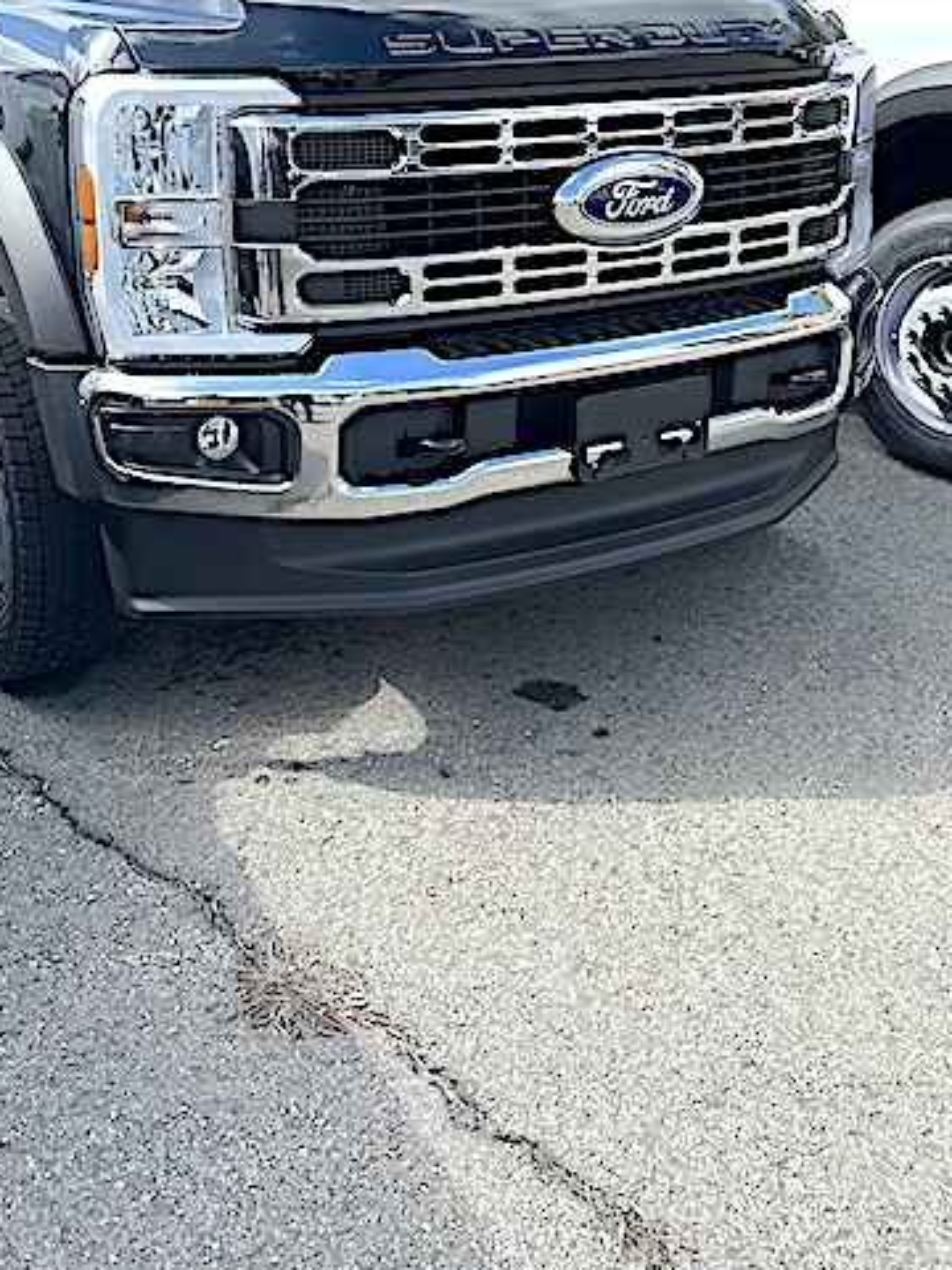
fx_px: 1467
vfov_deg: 45.3
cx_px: 354
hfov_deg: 35.8
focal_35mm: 40
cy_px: 333
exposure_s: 1/3058
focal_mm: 6.86
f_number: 1.78
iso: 80
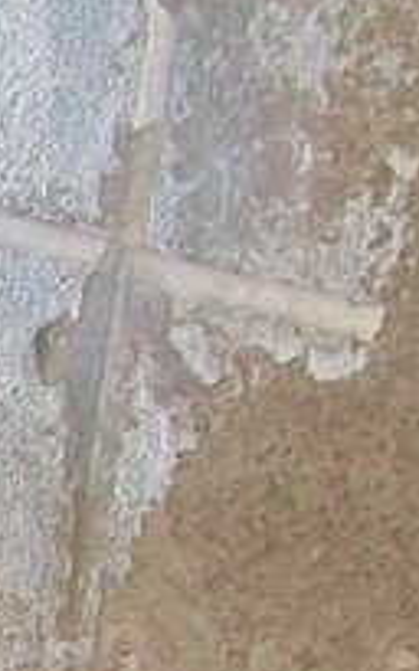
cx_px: -1056
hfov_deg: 4.6
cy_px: 1583
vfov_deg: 7.4
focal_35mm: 266
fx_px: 4863
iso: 120
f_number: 2.8
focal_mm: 5.7
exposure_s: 1/60
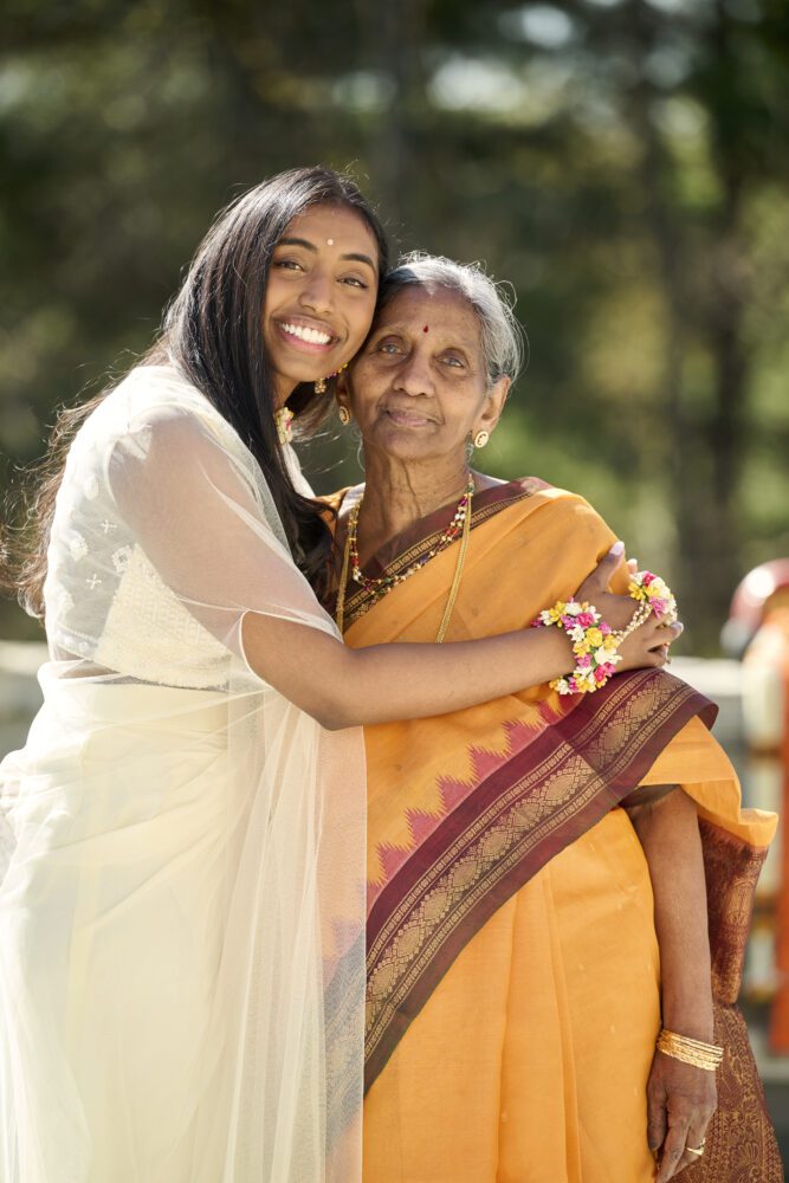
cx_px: 394
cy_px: 592
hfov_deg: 6.9
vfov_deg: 10.3
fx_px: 6572
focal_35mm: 200
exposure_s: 1/1000
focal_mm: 200
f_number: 4
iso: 320
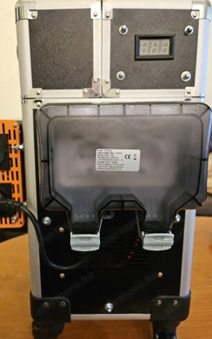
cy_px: 168
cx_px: 86
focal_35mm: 25
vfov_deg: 72.5
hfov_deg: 49.0
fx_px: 231
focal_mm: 5.4
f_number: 1.8
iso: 640
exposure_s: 1/33.4
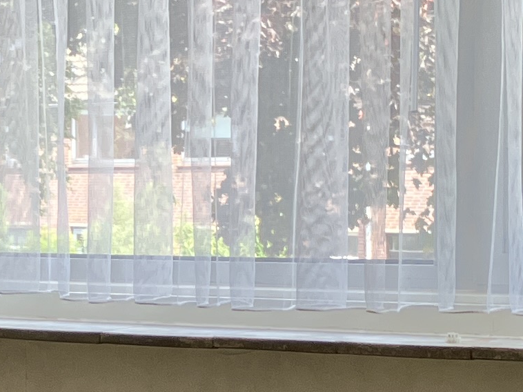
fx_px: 2250
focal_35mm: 149
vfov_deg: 9.8
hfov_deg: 13.1
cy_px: 442
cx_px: 14
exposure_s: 1/121
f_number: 1.8
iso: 50
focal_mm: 3.99
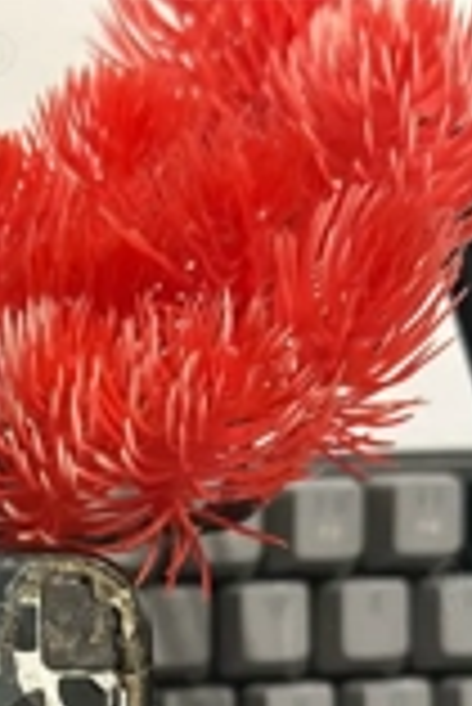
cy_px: 895
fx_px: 2492
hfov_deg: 10.7
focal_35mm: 127
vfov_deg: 15.4
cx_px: -40
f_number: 1.78
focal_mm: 6.86
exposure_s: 1/33
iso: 500
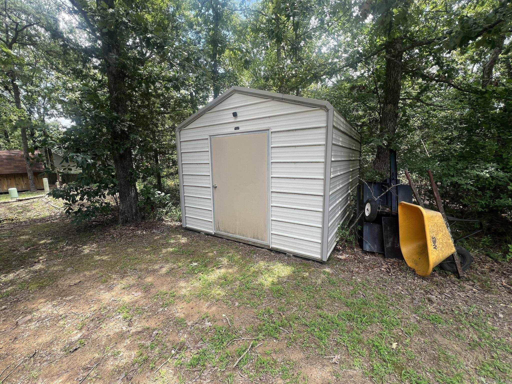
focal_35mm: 13
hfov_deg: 106.2
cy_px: 192
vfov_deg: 89.9
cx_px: 256
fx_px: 192
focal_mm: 1.57
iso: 32
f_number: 1.8
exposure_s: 1/244
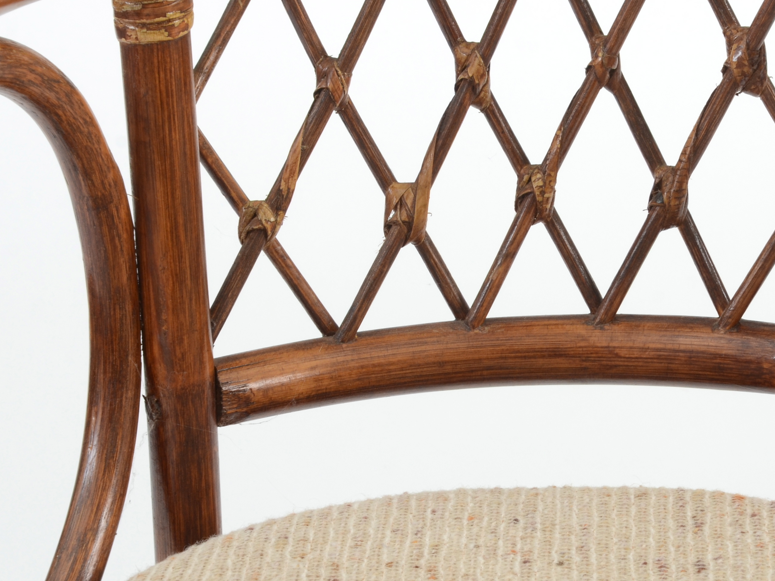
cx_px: 558
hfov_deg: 10.8
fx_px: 4097
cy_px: 292
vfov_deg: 8.1
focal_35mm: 183
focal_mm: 66
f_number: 11
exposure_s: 1/125
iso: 200
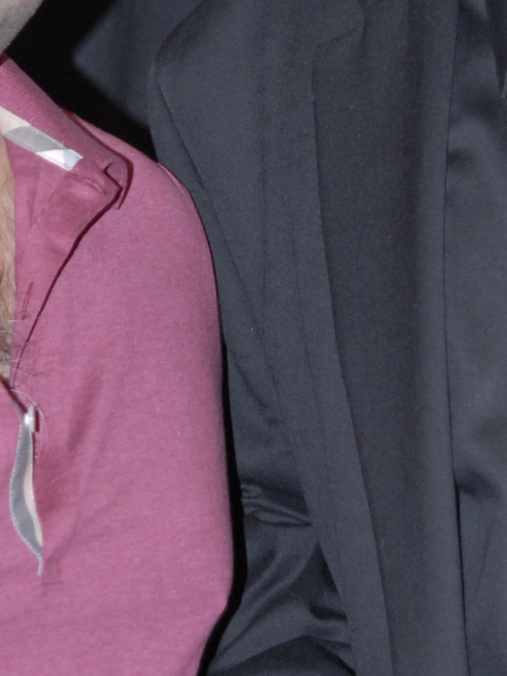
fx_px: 3615
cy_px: 69
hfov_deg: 8.0
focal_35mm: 185
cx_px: 203
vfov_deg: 10.6
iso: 400
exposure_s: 1/60
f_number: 4.2
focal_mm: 38
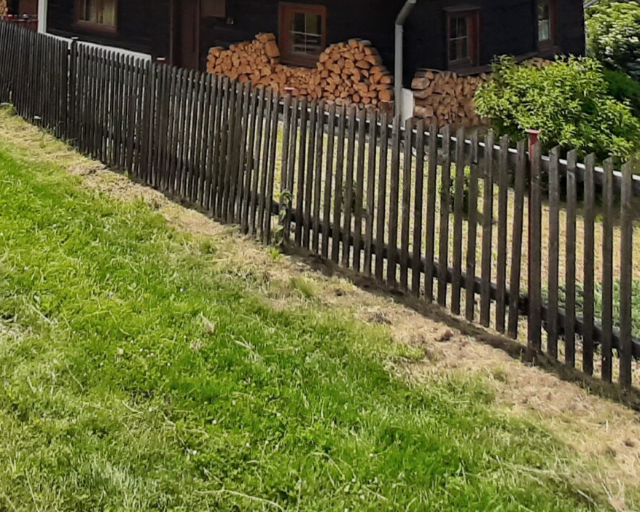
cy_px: -123
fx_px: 701
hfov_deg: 48.9
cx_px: 265
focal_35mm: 37
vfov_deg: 32.2
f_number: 2.2
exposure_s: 1/3185
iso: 40
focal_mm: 1.42
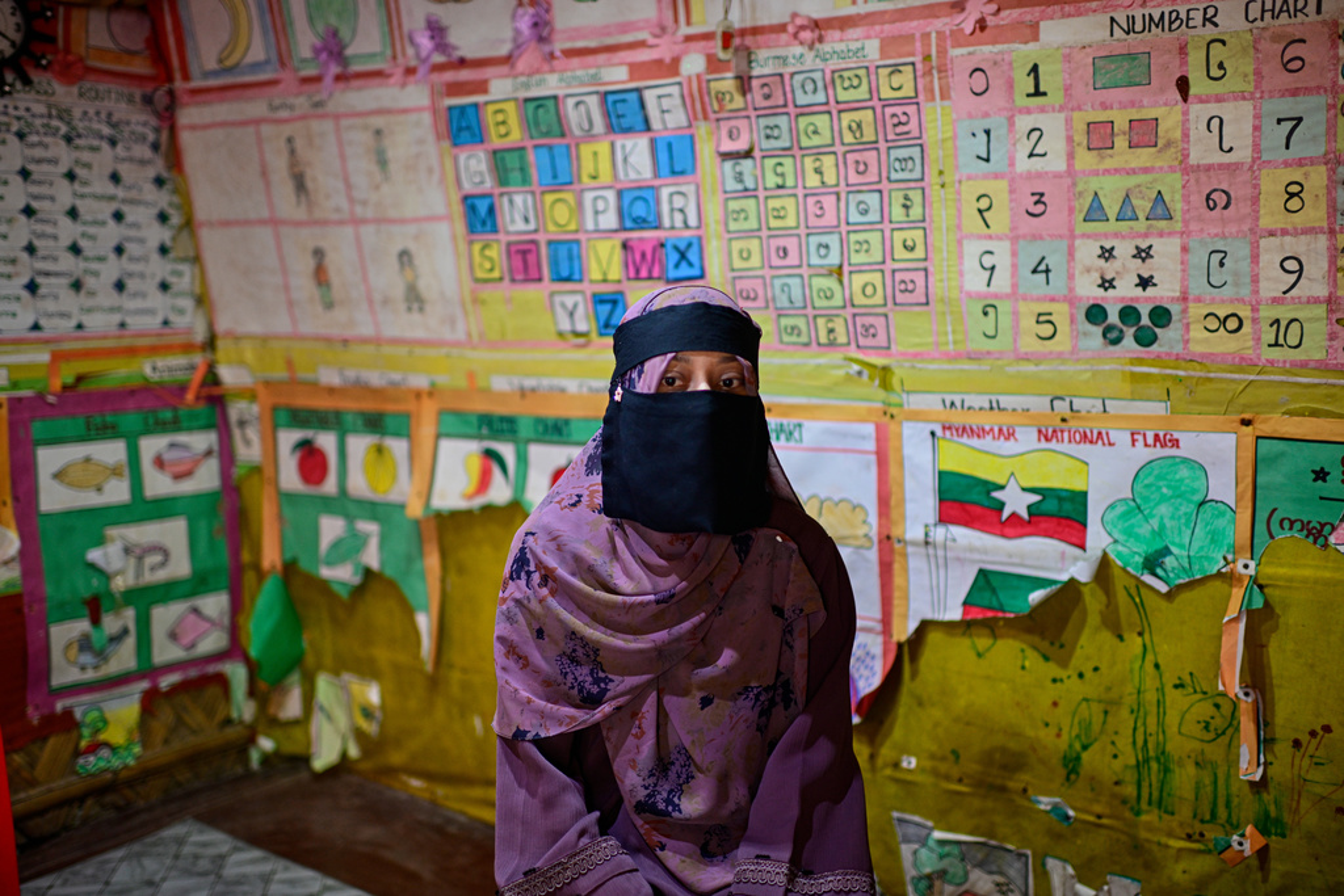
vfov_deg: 37.9
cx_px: 672
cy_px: 448
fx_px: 1307
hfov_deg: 54.4
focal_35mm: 35
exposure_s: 1/30
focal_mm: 35
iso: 500
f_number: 1.4
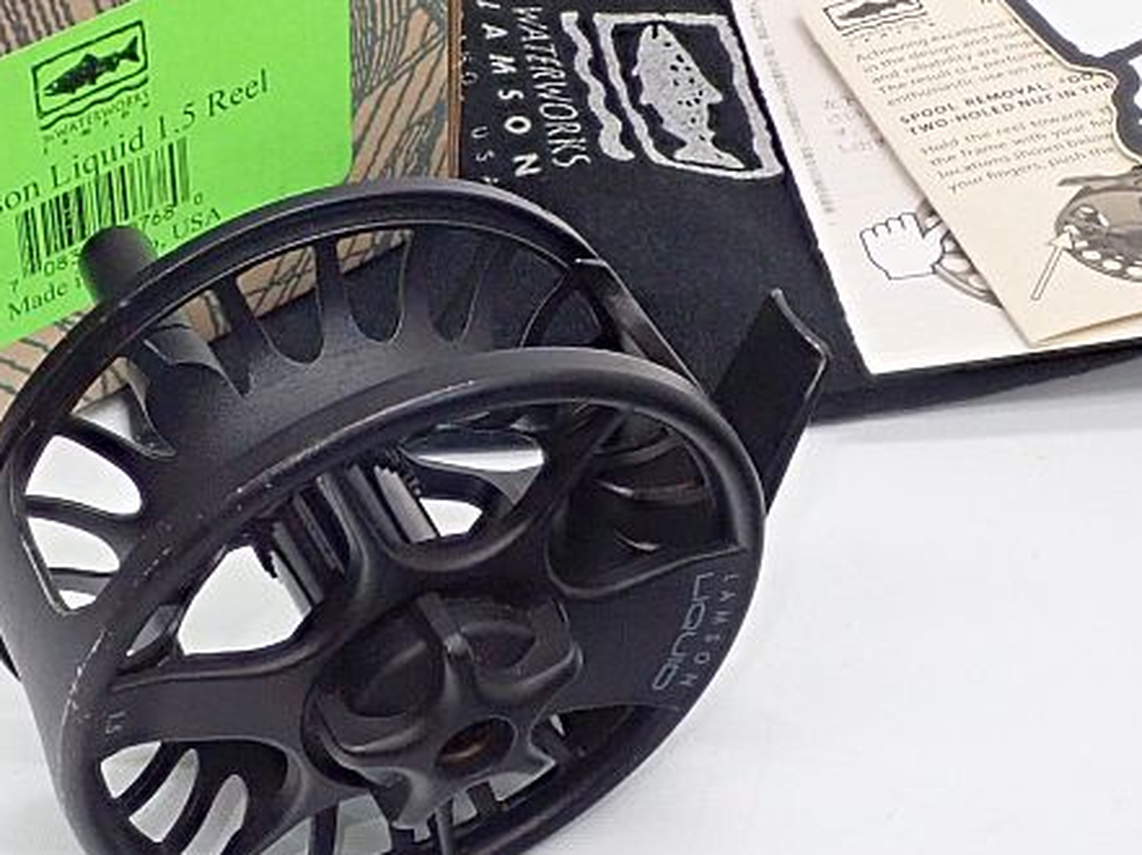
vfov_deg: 21.2
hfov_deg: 27.9
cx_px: 344
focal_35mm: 69
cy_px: 301
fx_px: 2274
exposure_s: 1/40
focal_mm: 6.86
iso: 800
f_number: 3.5
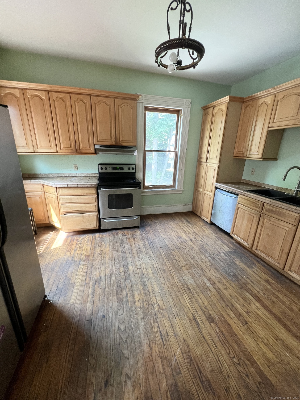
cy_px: 200
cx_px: 150
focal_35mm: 13
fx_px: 150
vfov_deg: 106.2
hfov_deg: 89.9
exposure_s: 1/71
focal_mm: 1.57
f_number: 1.8
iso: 250
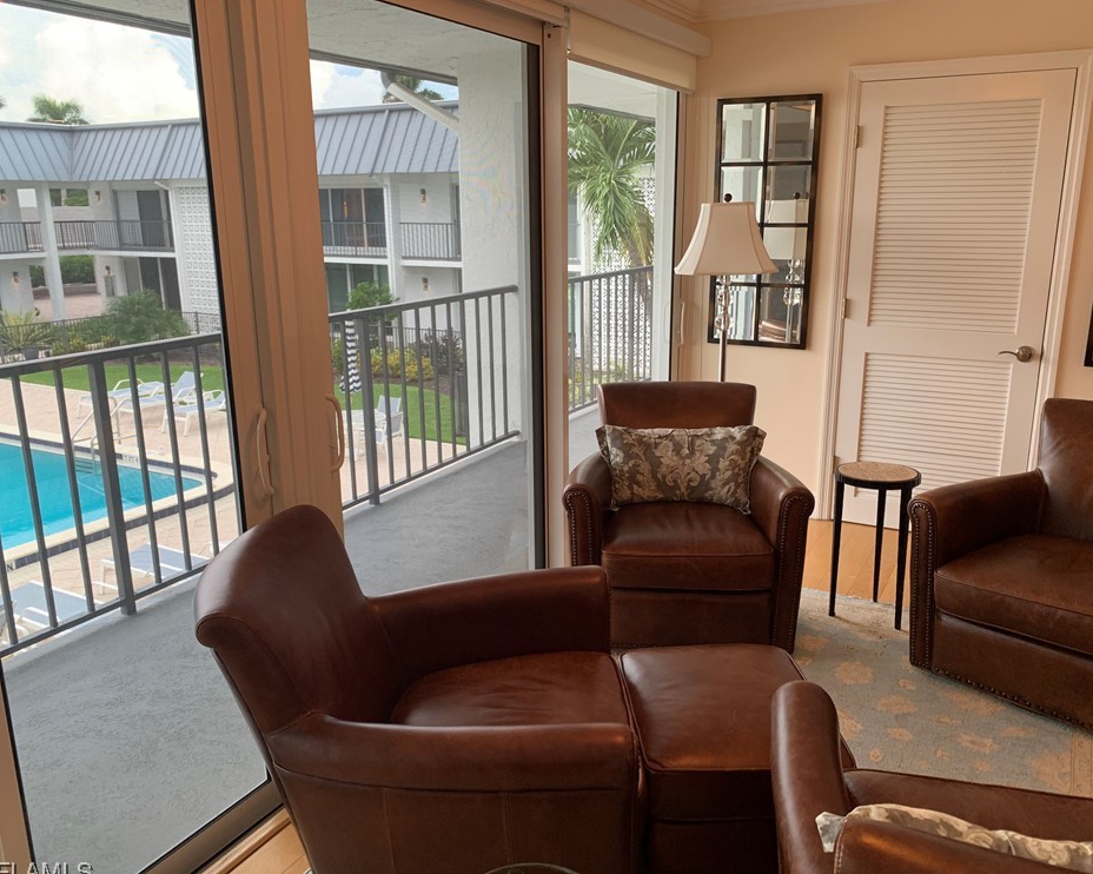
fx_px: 906
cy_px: 446
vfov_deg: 51.5
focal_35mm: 28
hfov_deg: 62.2
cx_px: 551
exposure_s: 1/60
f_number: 1.8
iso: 80
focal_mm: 4.25
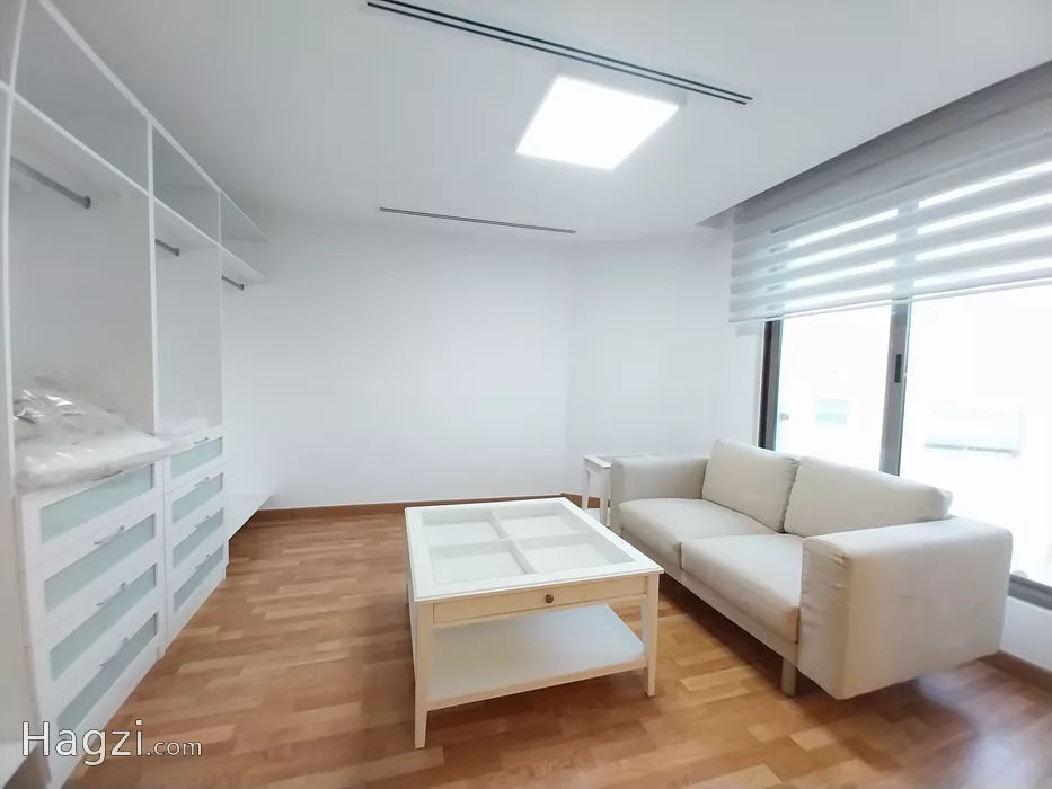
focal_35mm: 13
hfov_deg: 106.2
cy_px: 394
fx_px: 395
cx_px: 526
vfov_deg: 89.9
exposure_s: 1/50
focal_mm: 1.3
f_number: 2.2
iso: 161
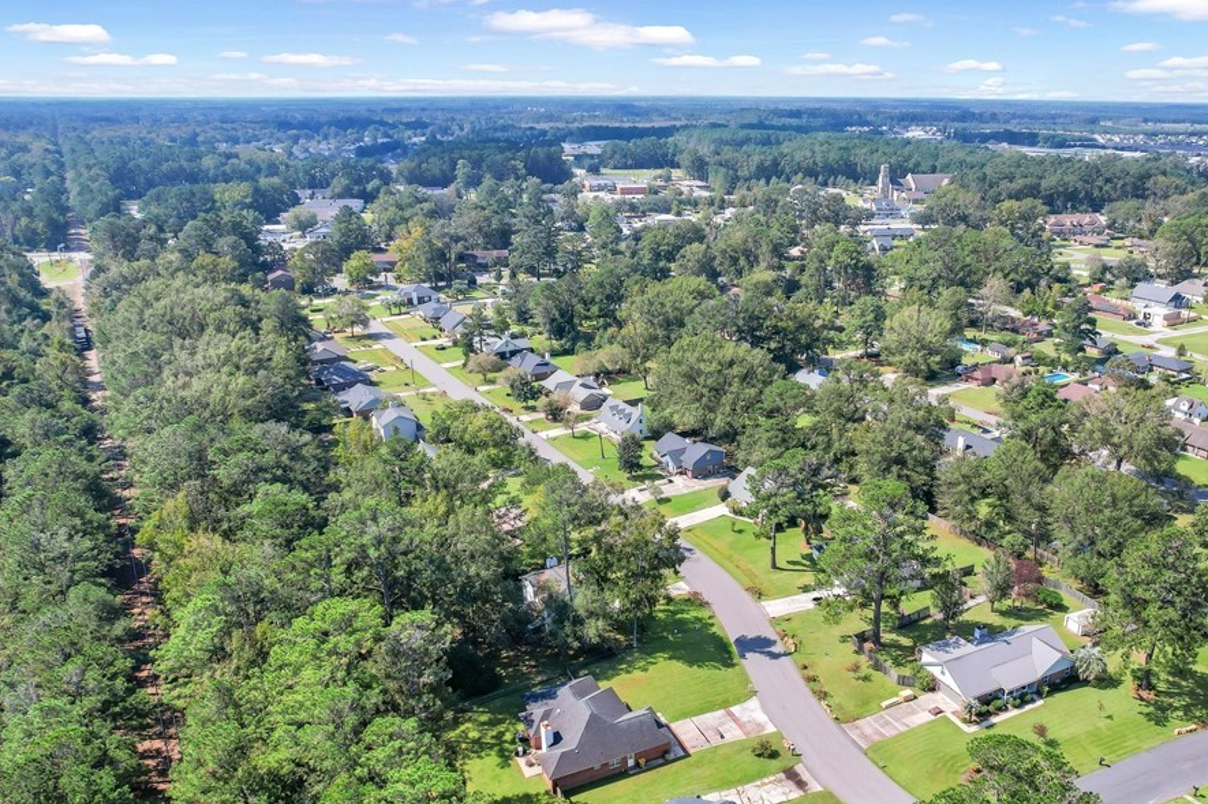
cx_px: 703
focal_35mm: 27
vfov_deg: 47.8
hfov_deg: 67.0
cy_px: 442
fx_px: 905
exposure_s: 1/1600
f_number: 2.8
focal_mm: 8.38
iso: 130
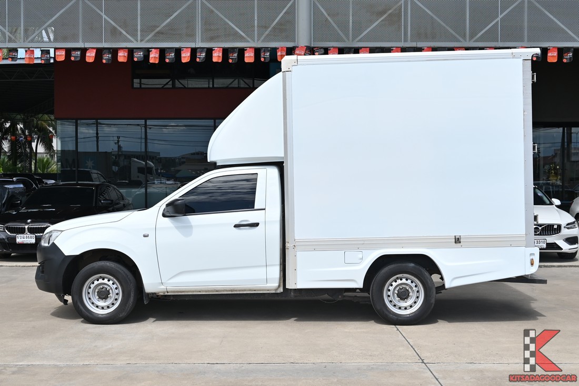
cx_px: 290
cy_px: 193
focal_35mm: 43
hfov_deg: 45.4
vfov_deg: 31.2
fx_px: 691
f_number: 6.7
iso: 140
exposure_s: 1/750
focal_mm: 29
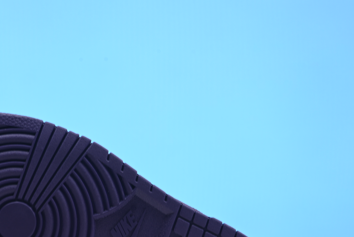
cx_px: 51
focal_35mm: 89
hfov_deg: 22.4
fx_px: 875
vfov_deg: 15.3
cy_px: 182
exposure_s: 1/2
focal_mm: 40
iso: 100
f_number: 16
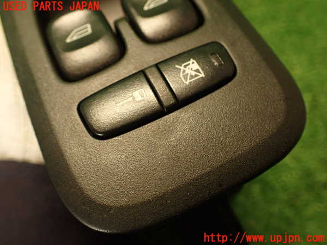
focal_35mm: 30
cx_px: 164
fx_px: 283
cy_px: 122
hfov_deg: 60.0
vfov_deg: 46.8
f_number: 2.3
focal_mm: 5.4
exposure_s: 1/30
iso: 320
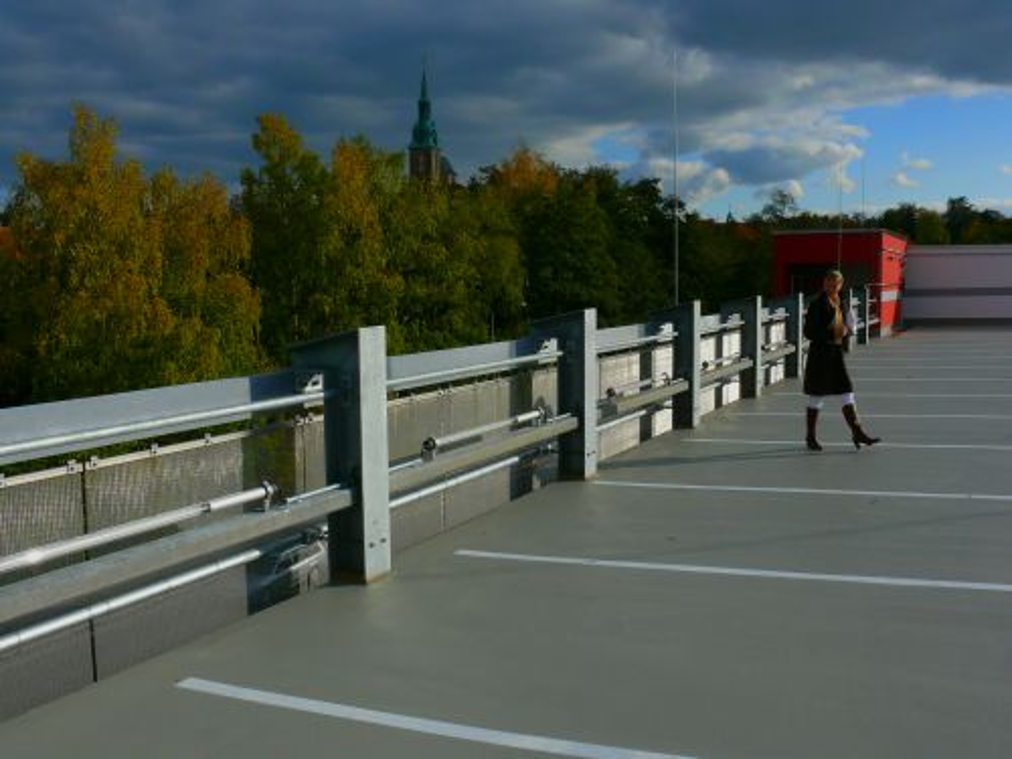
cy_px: 380
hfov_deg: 52.6
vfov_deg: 40.7
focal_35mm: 35
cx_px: 506
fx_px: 1023
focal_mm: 7.4
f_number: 7.1
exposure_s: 1/500
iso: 100
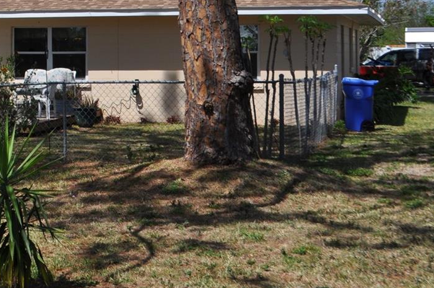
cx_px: -19
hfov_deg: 21.9
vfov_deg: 15.0
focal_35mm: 89
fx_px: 1071
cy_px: -19
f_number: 10
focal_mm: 26
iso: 200
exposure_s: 1/400
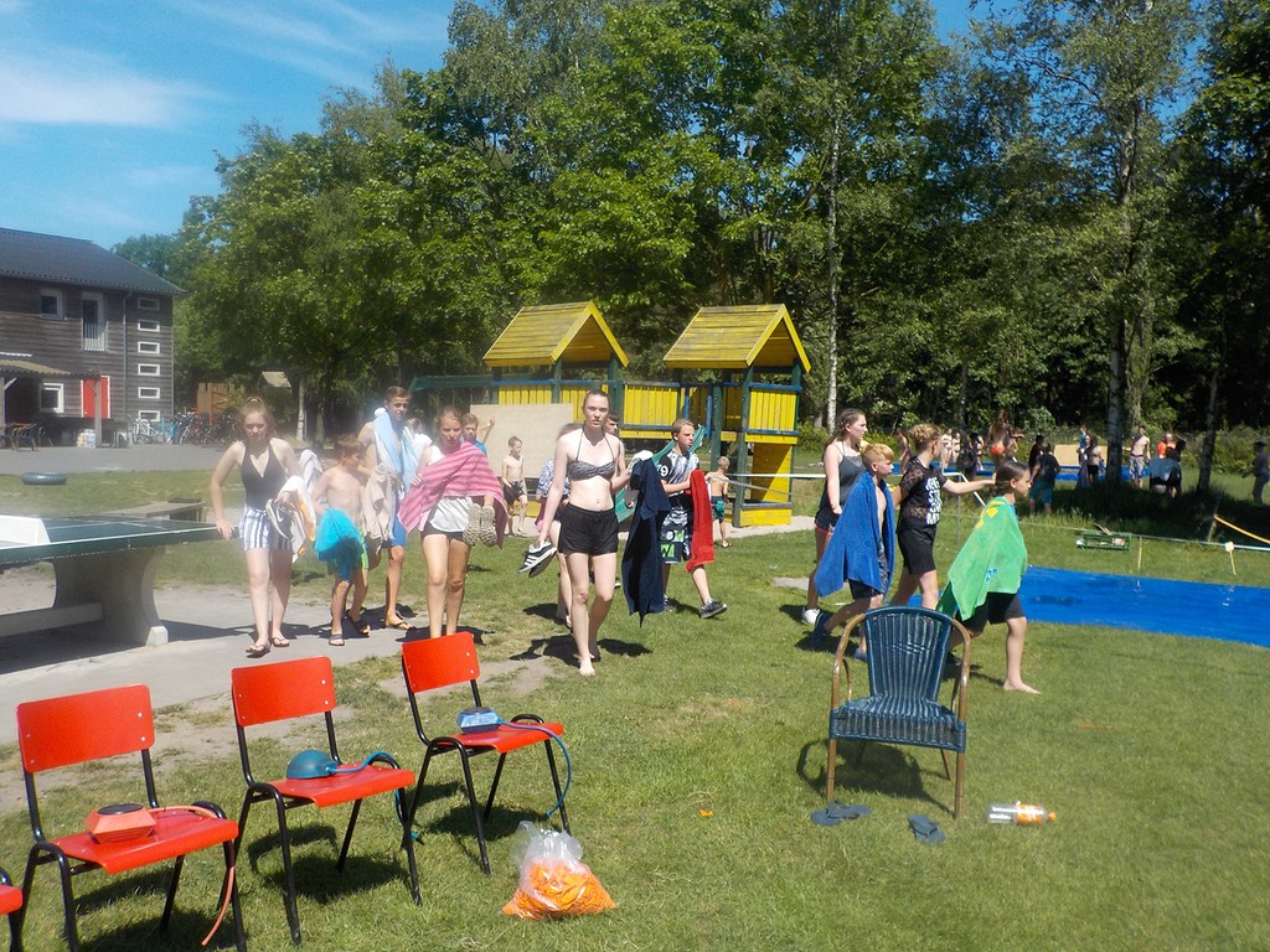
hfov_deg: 60.0
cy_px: 476
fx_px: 1101
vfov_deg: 46.8
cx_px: 635
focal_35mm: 30
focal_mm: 4.1
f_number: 3.3
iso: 125
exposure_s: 1/1250
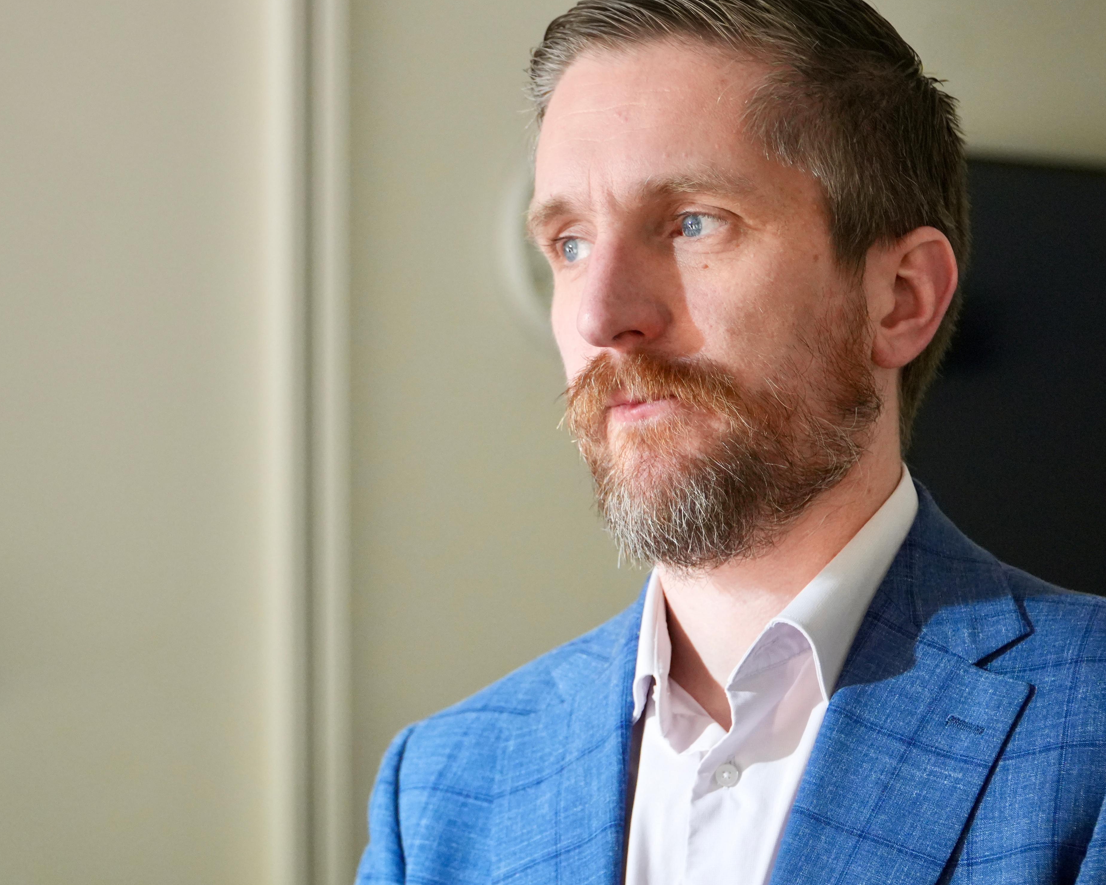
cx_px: 546
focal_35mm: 114
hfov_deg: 16.9
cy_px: 403
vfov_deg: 13.5
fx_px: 3732
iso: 2000
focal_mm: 60
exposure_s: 1/200
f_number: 4
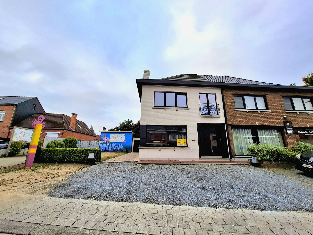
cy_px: 118
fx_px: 118
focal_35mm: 13
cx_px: 156
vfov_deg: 89.9
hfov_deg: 106.2
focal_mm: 1.74
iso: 40
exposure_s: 1/105
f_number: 2.2
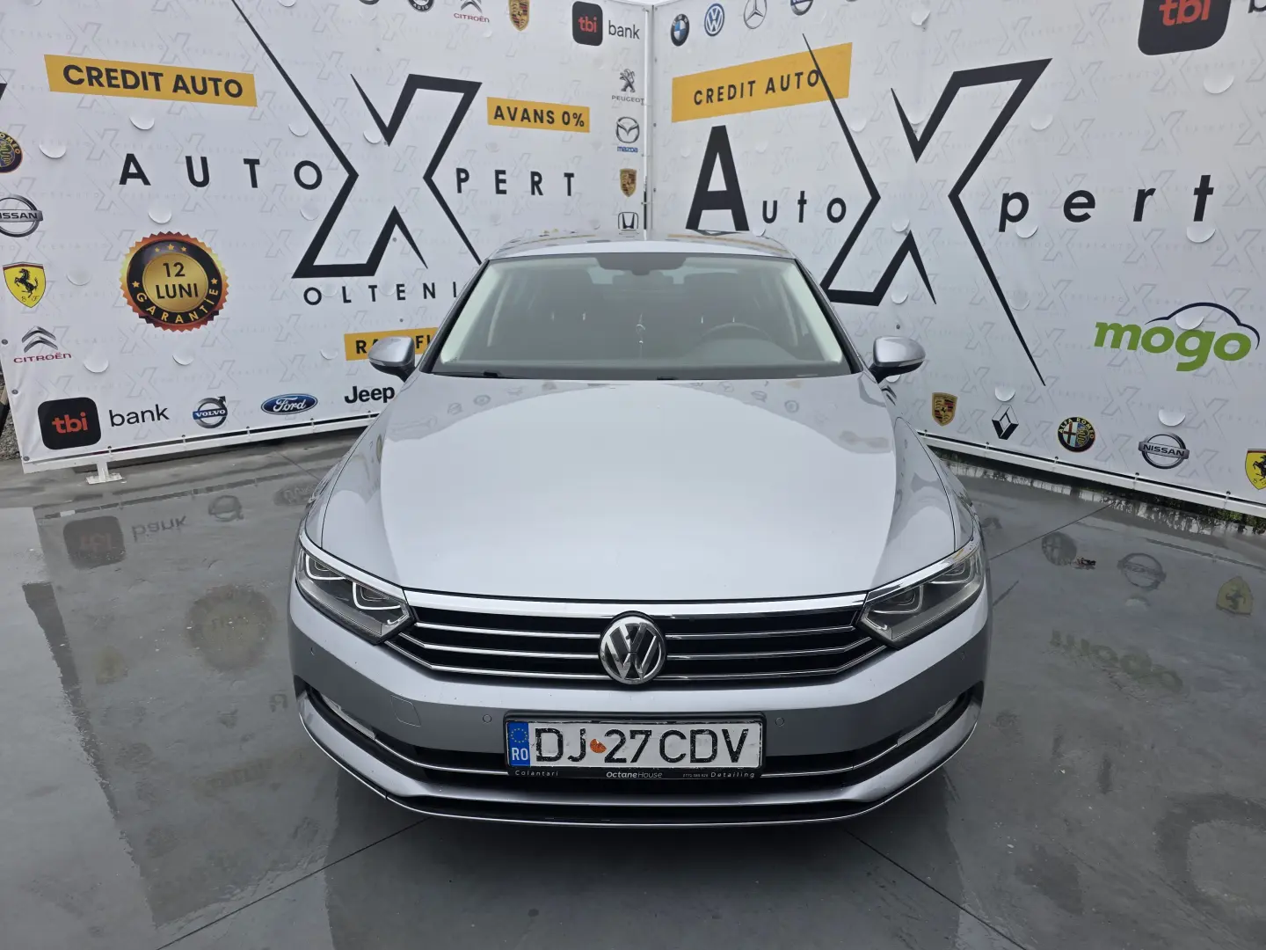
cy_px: 475
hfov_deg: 73.9
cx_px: 633
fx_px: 841
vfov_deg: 58.9
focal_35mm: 23
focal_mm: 6.3
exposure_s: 1/1339
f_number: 1.7
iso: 80
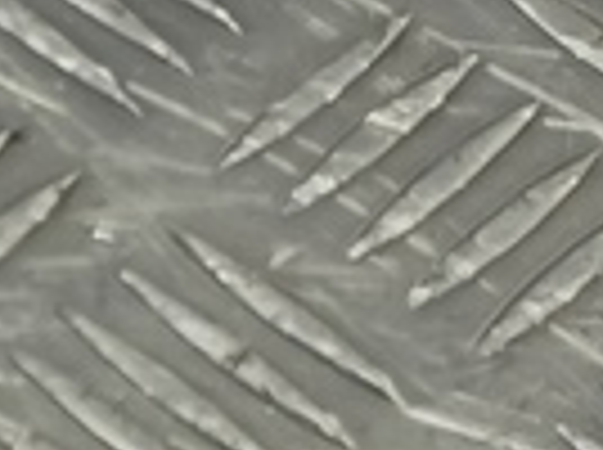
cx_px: -1584
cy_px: 1719
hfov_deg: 8.2
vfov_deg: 6.8
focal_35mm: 176
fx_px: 3060
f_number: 1.6
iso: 90
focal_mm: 4.11
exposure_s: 1/50
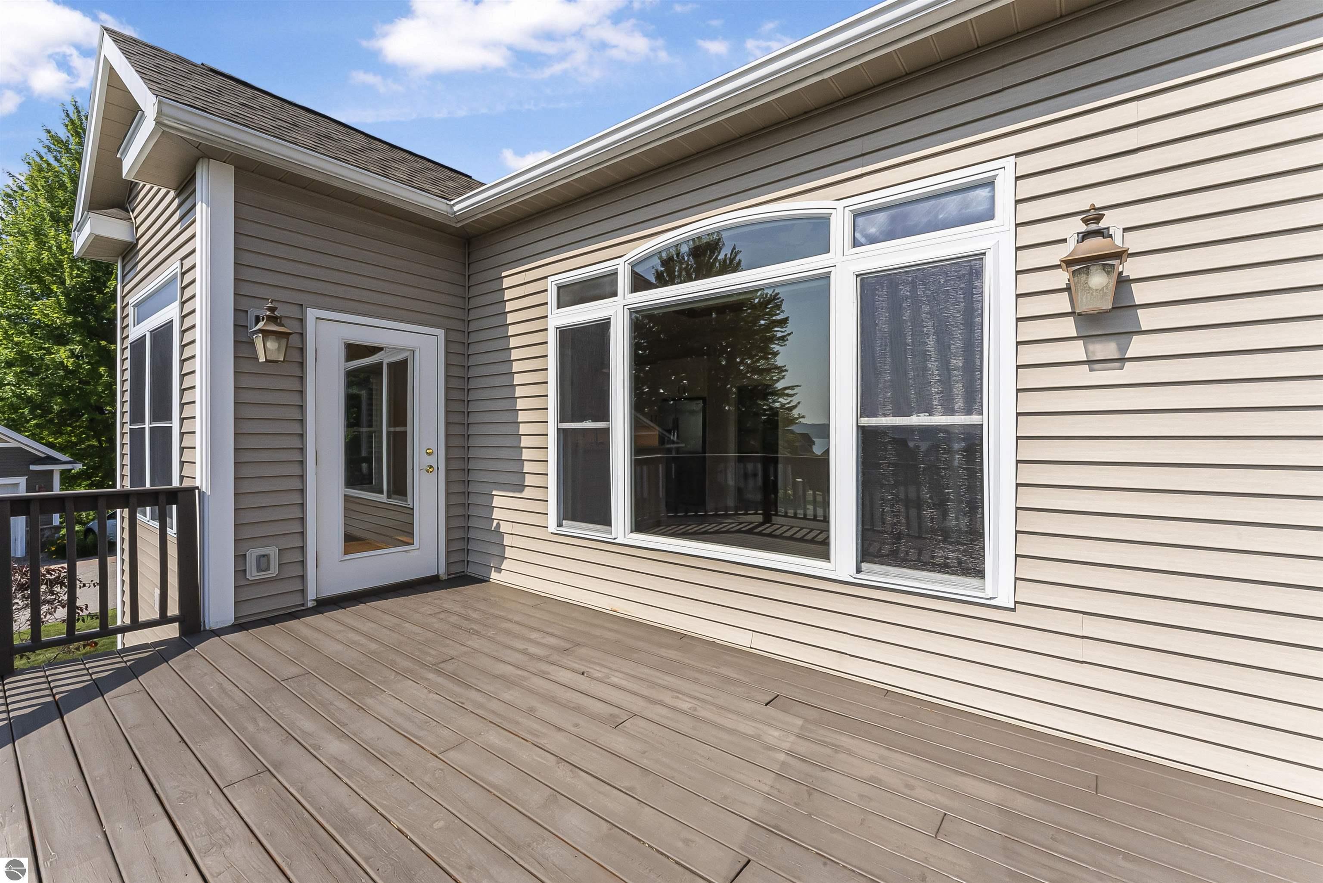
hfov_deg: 100.7
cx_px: 662
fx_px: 548
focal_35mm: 15
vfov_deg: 77.8
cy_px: 442
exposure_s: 1/640
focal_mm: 14.9
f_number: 18
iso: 640
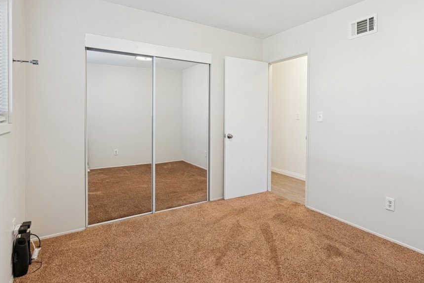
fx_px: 224
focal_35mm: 19
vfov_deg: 64.5
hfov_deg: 86.7
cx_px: 229
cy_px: 133
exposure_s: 1/15
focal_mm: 16
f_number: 8
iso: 400
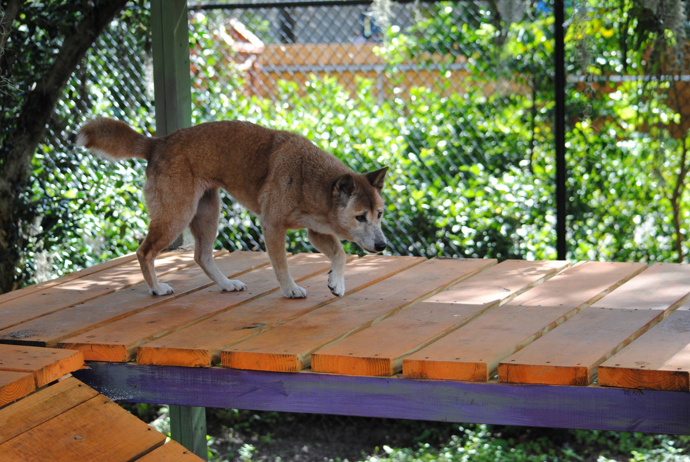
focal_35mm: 93
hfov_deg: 21.9
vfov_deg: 14.7
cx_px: 345
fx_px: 1785
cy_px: 231
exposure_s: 1/160
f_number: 4.5
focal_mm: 62
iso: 200
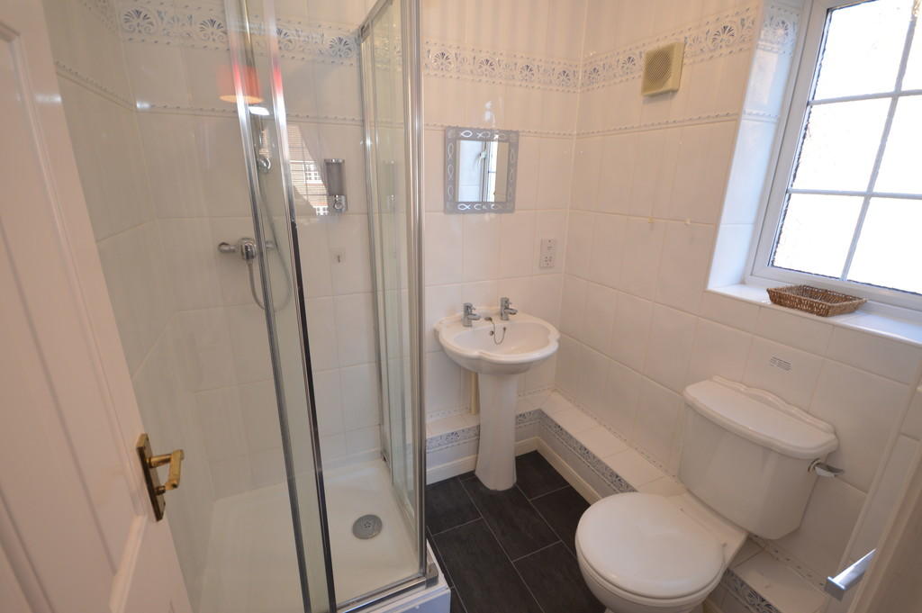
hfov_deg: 100.4
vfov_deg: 77.2
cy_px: 306
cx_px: 461
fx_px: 384
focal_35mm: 15
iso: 400
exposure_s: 1/60
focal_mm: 10
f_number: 4
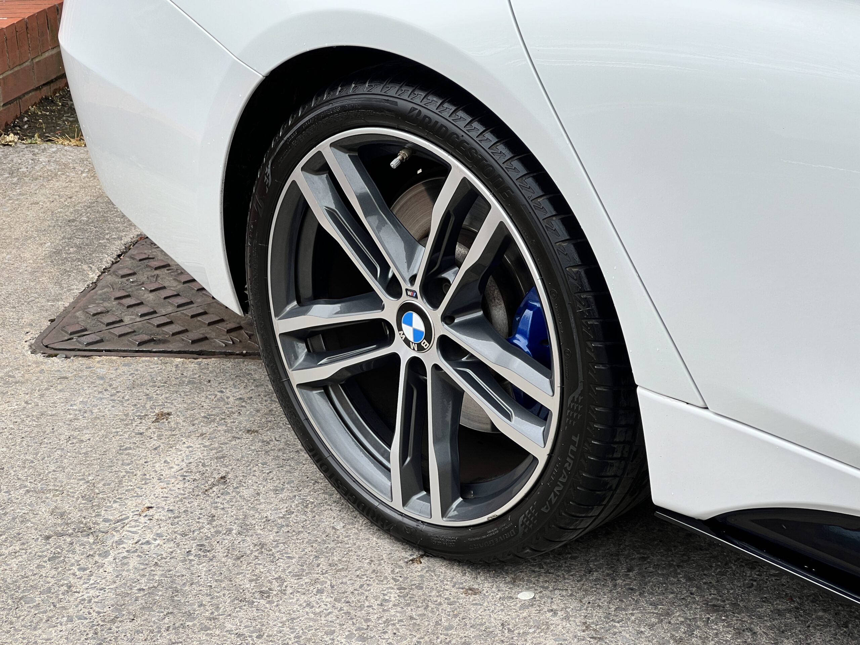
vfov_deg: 19.1
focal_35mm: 77
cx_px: 430
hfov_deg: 25.3
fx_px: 1913
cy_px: 322
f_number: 2.8
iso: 32
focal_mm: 9
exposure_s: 1/145
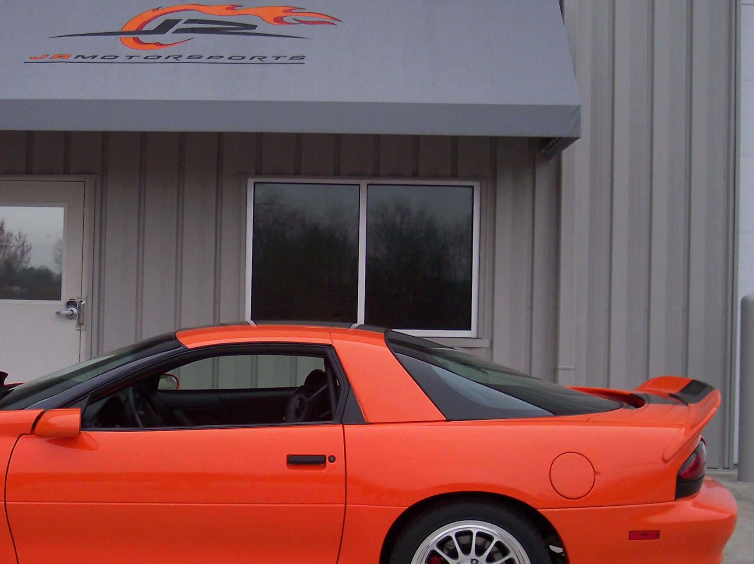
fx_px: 1241
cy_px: 295
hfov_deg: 33.5
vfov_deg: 25.6
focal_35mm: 57
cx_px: 242
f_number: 2.8
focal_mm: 8
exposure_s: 1/250
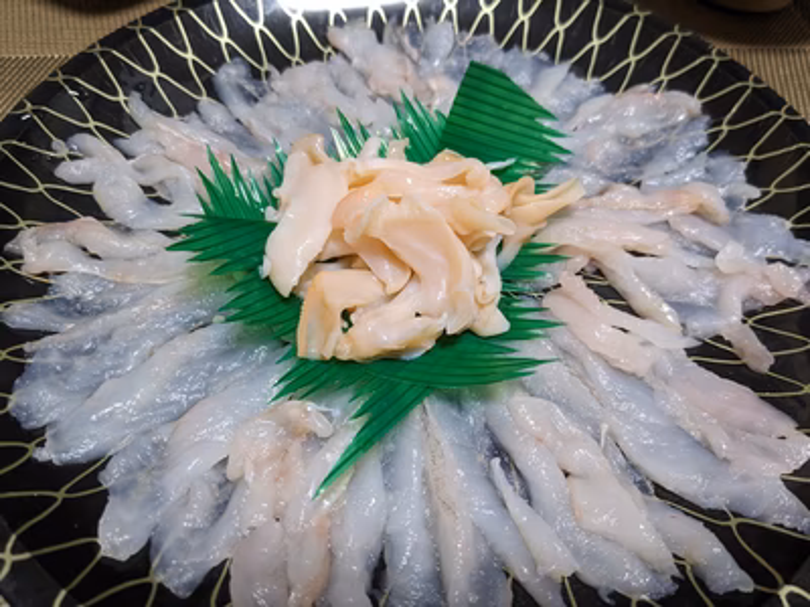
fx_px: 632
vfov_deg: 51.4
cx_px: 405
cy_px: 304
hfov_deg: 65.3
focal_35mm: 27
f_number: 1.73
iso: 159
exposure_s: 1/50
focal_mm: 4.38
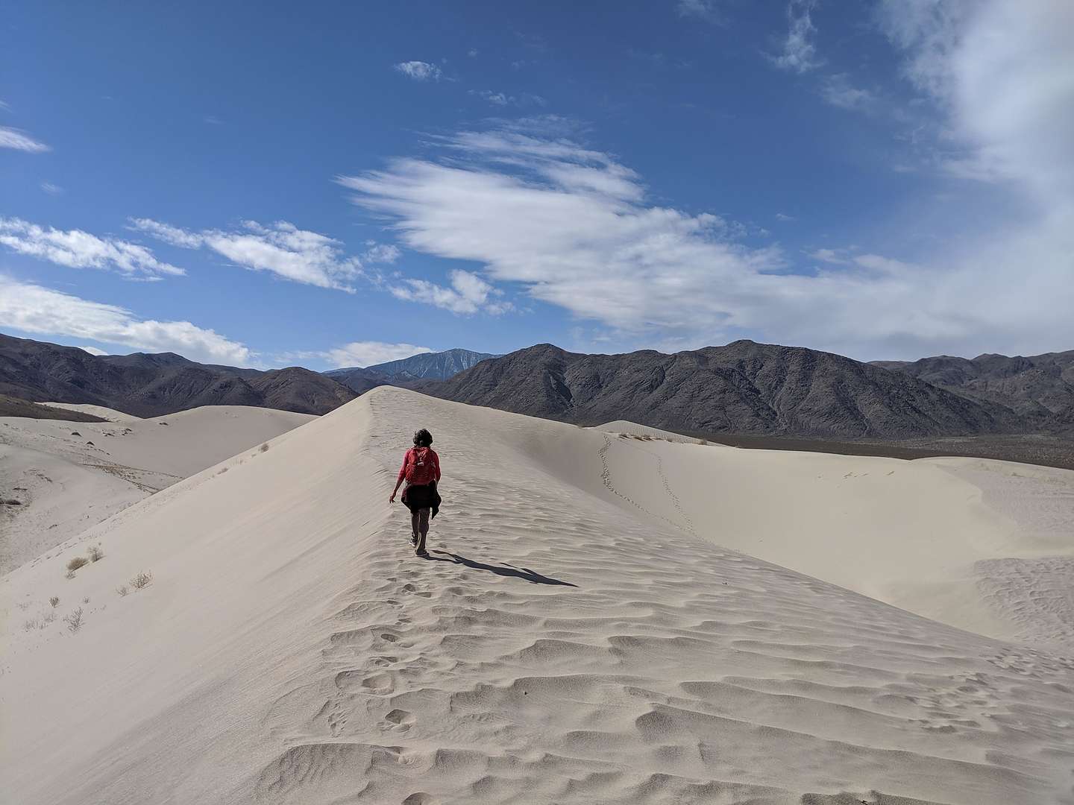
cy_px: 402
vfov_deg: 51.4
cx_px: 537
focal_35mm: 27
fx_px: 838
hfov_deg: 65.3
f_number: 1.8
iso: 80
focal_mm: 4.44
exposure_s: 1/7812
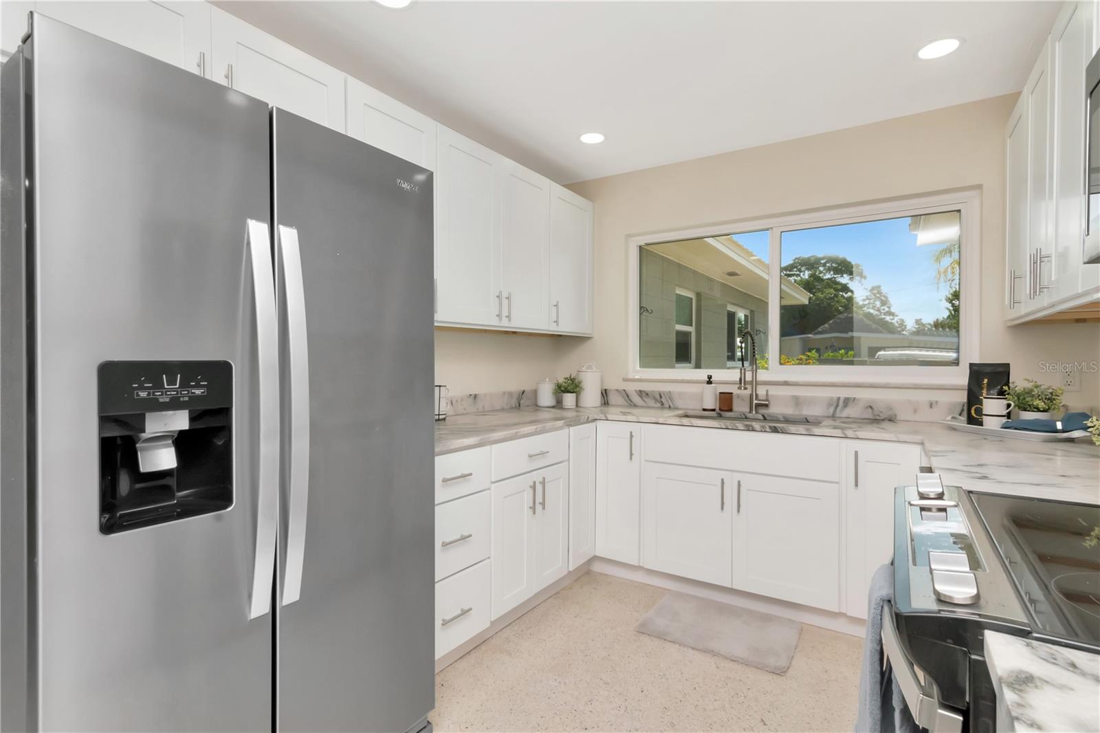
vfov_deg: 72.0
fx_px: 504
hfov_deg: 95.0
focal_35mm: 16
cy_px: 366
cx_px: 550
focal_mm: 11
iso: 800
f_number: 13
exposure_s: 1/200
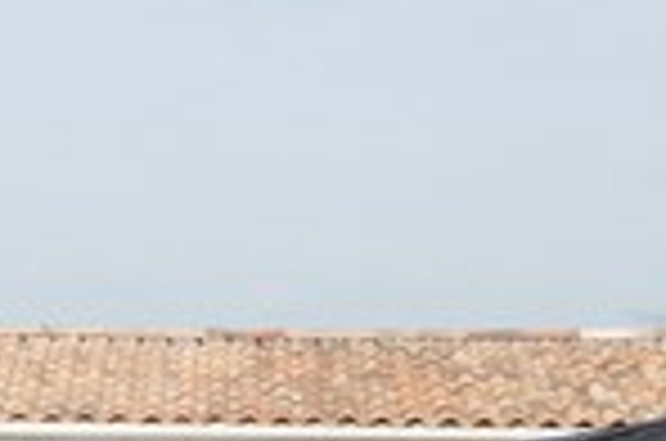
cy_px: 524
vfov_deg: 9.2
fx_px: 2695
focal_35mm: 146
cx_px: 36
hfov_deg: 13.9
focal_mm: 18
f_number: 16
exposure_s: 1/160
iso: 100
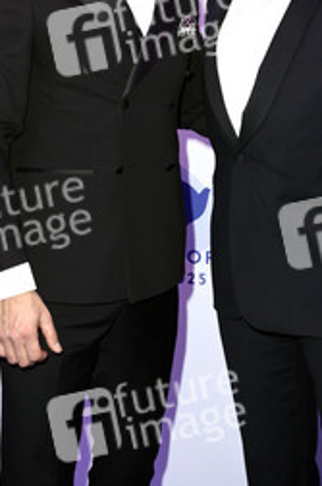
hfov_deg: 15.3
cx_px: 202
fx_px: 1199
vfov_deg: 22.7
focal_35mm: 89
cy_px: 127
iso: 500
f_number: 5.6
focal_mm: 56
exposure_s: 1/250
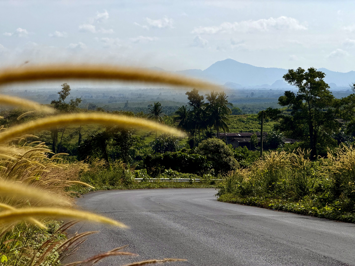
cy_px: 133
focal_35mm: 100
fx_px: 1026
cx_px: 178
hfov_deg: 19.6
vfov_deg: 14.8
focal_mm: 16.89
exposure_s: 1/2165
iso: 20
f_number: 2.8
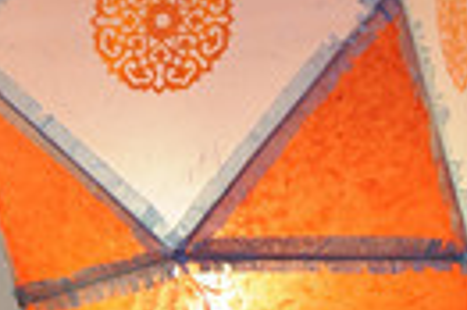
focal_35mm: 391
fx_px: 5066
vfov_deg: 3.5
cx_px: -615
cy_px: 568
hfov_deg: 5.1
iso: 200
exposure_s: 1/160
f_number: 2.5
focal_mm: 50
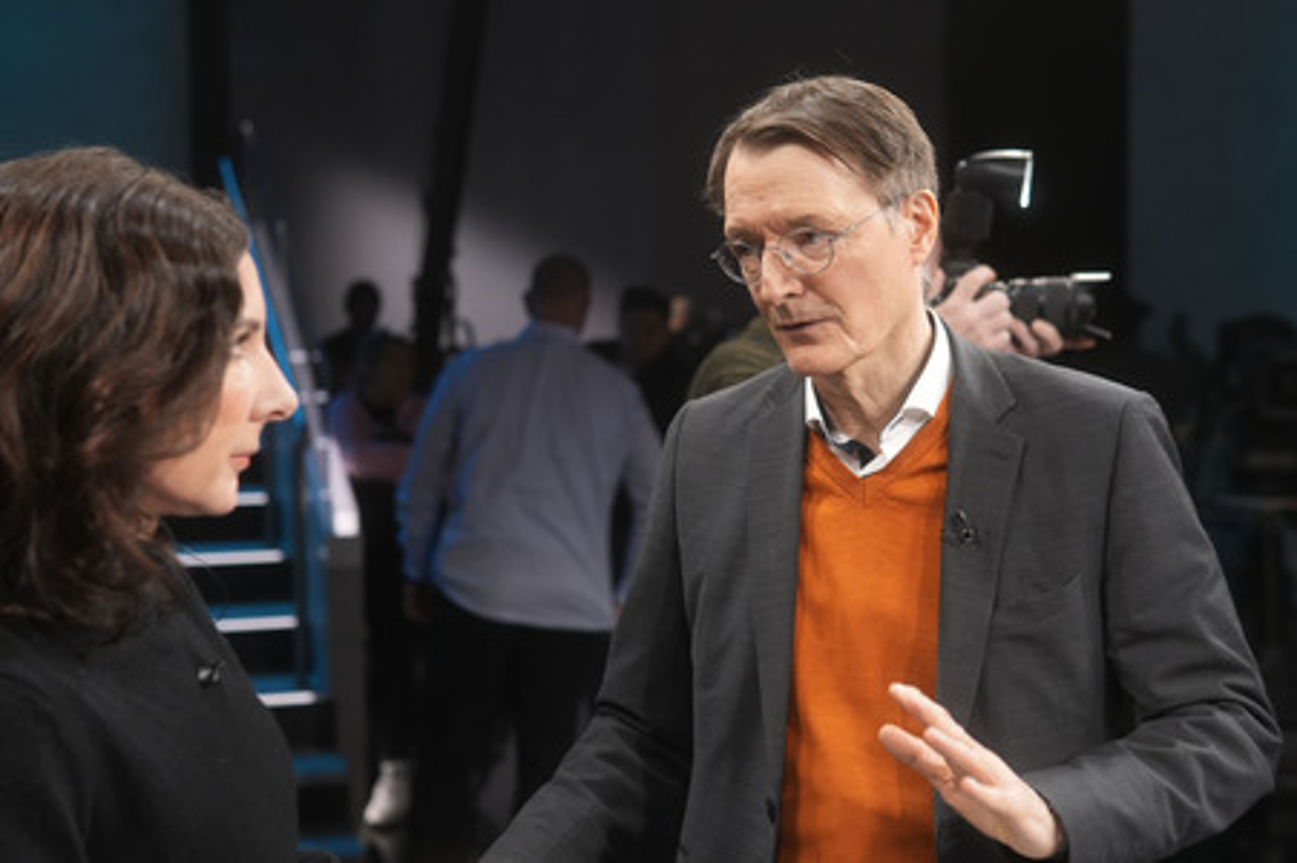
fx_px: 1620
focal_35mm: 45
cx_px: 648
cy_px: 432
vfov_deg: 29.8
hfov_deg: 43.6
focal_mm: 30
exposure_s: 1/125
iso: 640
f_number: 2.2
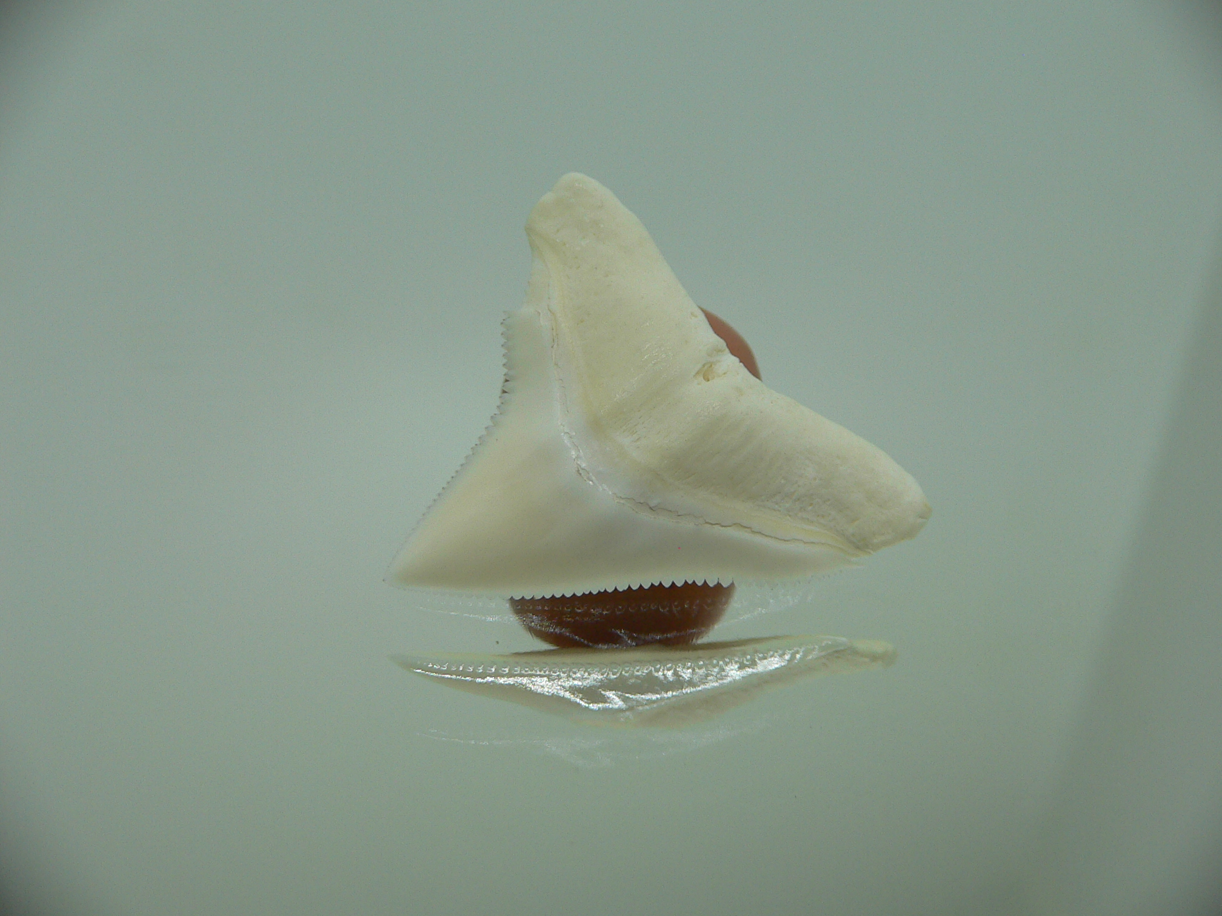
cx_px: 611
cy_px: 458
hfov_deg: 52.6
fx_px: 1236
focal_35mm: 35
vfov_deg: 40.7
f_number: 2.8
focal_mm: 4.6
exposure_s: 1/60
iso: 80
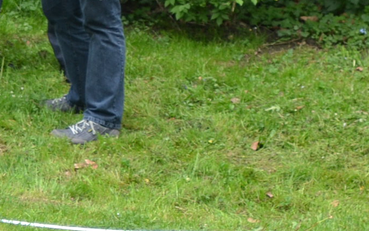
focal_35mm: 362
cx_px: 388
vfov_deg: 3.6
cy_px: -119
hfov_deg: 5.8
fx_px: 3641
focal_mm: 70
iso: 400
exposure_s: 1/250
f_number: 4
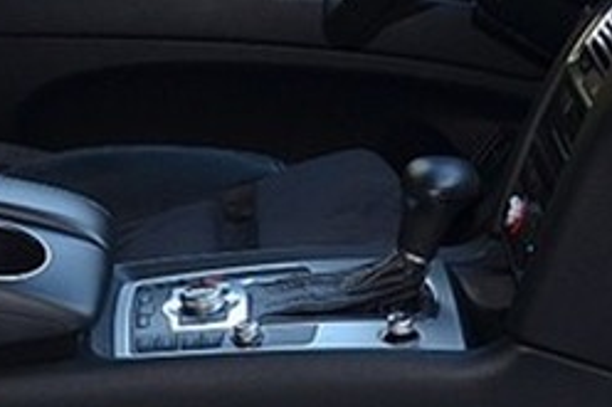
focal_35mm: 139
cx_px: 163
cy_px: 369
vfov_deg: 9.8
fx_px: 2361
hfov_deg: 14.7
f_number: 3.5
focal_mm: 18
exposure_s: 1/160
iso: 200
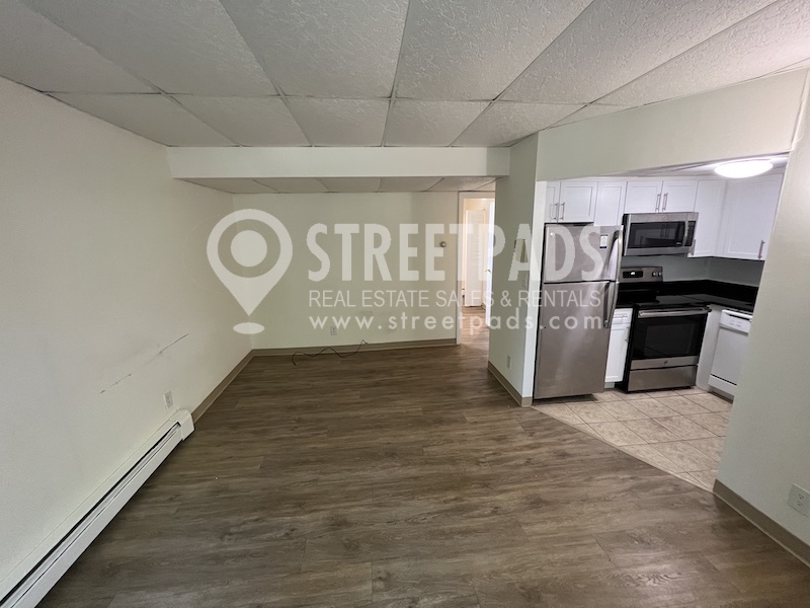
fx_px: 304
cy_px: 304
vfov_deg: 89.9
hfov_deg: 106.2
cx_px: 405
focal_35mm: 13
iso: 320
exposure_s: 1/60
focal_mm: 1.57
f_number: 1.8
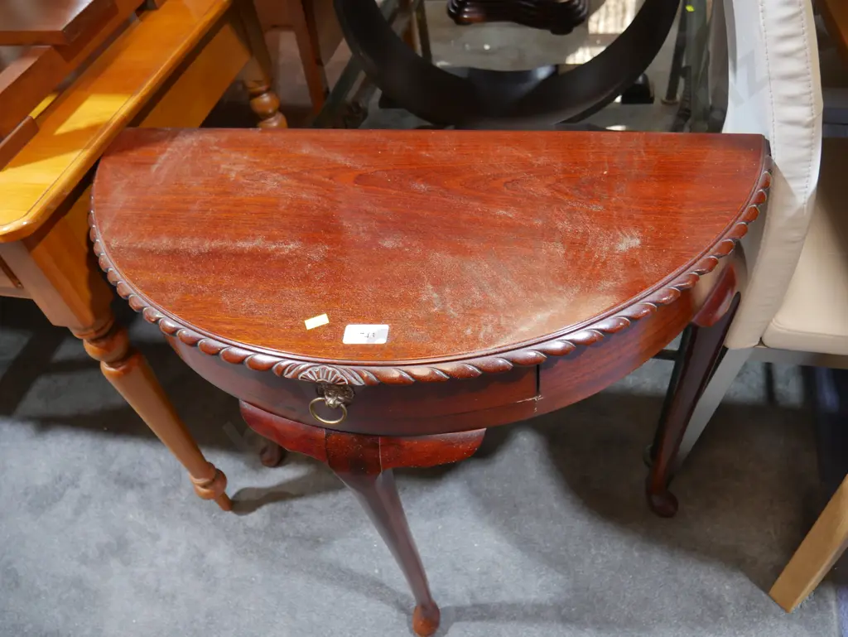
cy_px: 318
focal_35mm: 28
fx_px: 686
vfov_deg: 49.8
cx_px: 424
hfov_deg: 63.4
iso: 800
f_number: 3.5
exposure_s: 1/60
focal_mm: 14
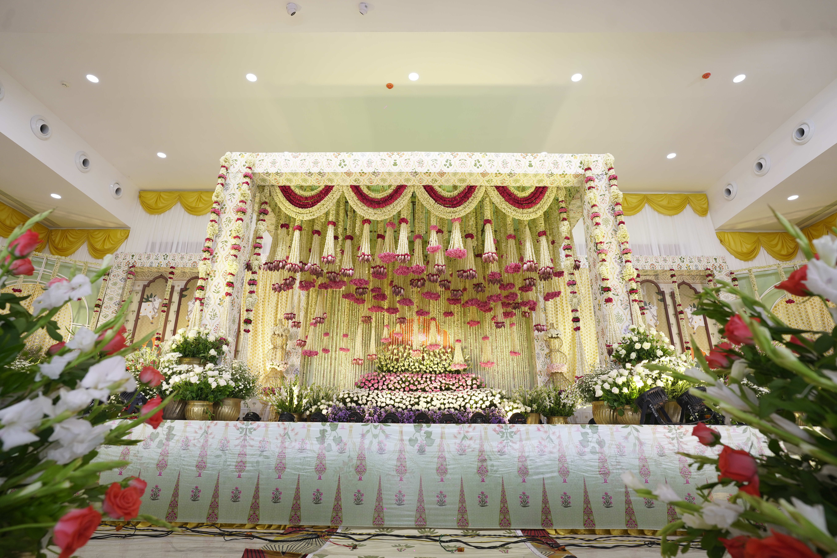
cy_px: 279
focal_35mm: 20
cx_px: 418
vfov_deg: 61.9
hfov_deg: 84.0
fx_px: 465
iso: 320
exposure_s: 1/160
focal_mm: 20
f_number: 5.6
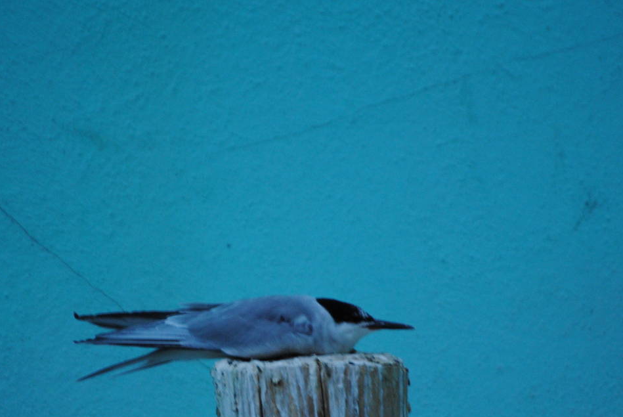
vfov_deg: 2.7
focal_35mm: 506
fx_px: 8766
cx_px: 259
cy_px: 330
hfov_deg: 4.1
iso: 400
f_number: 5.6
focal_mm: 200
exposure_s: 1/60
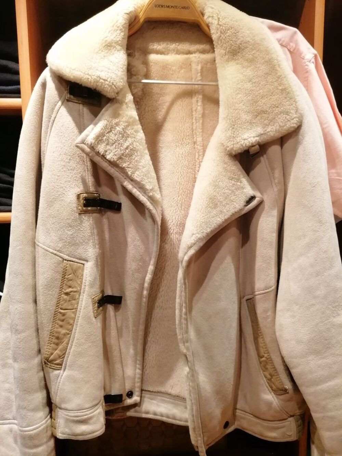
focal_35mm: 27
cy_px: 228
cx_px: 171
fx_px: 356
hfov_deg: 51.4
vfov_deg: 65.3
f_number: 1.8
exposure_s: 1/33.3
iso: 320
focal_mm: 4.75
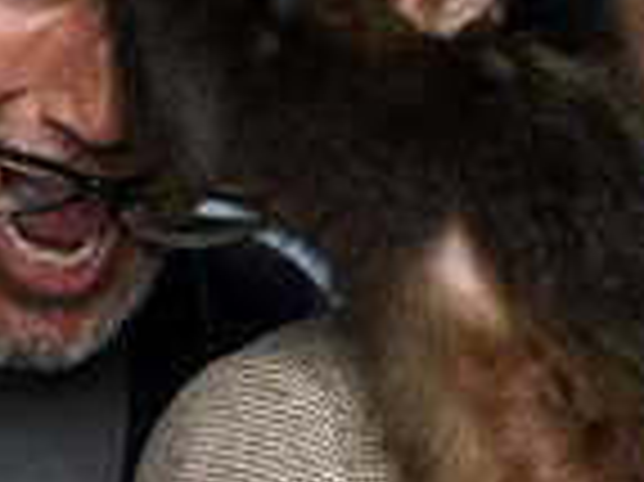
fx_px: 4517
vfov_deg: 6.1
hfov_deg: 8.2
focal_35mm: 243
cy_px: 23
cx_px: 358
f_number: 5.6
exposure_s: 1/125
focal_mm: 80
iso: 640
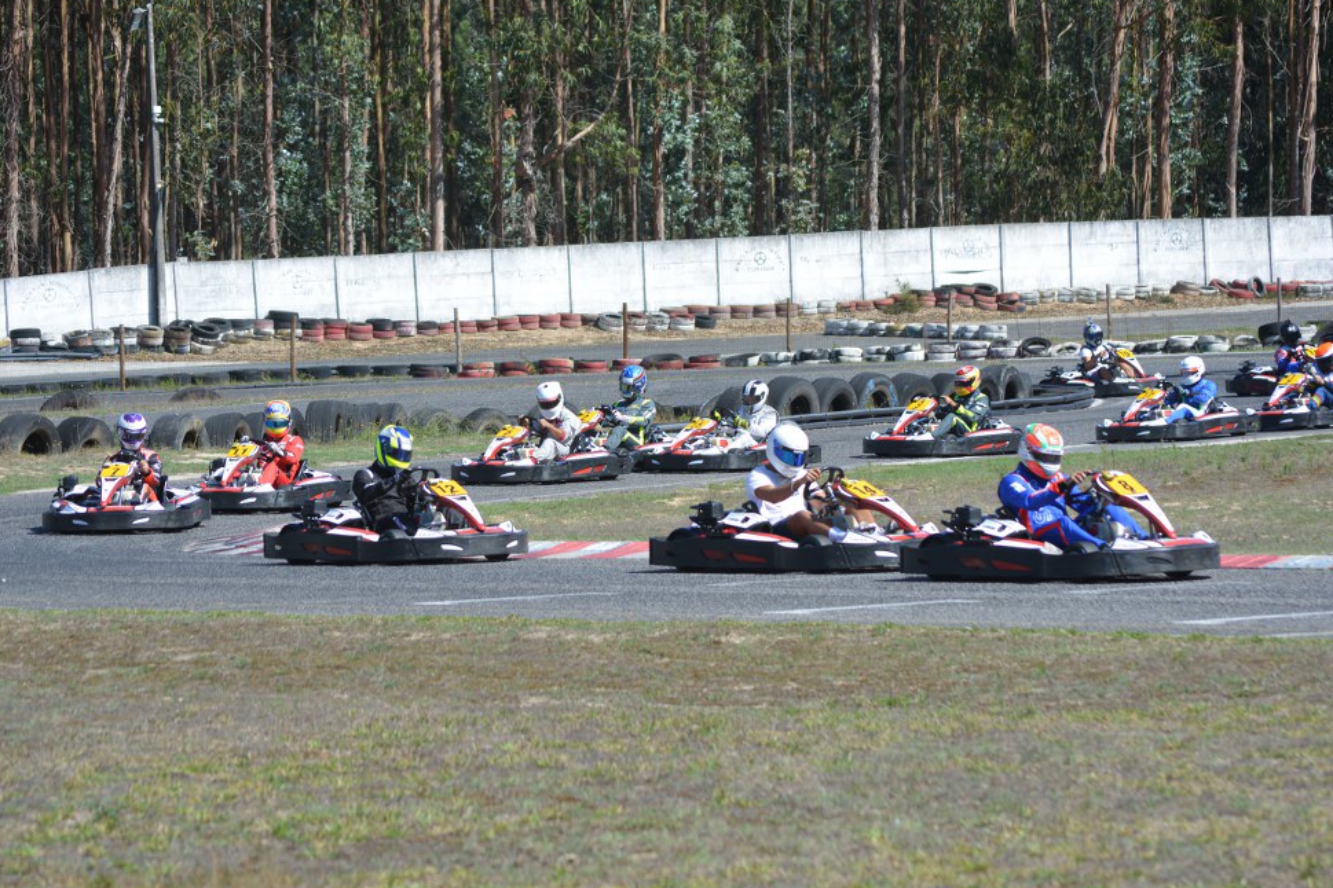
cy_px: 401
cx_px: 711
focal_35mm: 182
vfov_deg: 7.5
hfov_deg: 11.3
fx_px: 6739
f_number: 6.3
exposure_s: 1/1600
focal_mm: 98
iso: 400
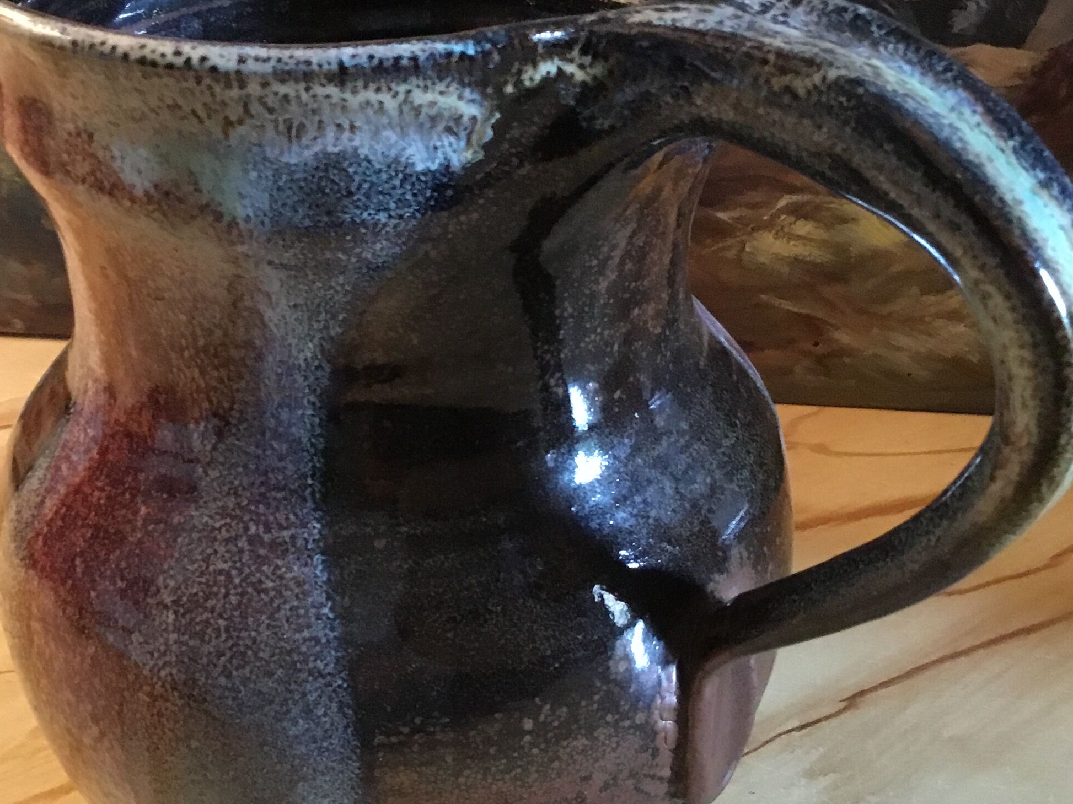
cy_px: 377
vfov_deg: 28.0
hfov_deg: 36.7
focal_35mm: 52
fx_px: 1612
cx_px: 453
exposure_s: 1/17
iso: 250
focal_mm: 3.3
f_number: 2.4
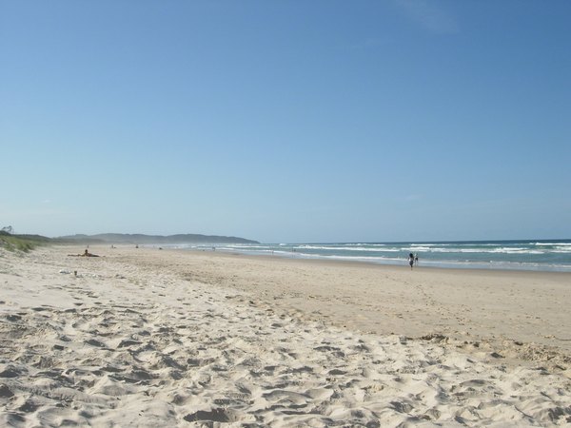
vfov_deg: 35.1
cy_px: 214
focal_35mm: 41
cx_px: 286
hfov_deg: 45.8
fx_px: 676
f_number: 4.9
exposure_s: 1/1085
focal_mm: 8.5
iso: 79
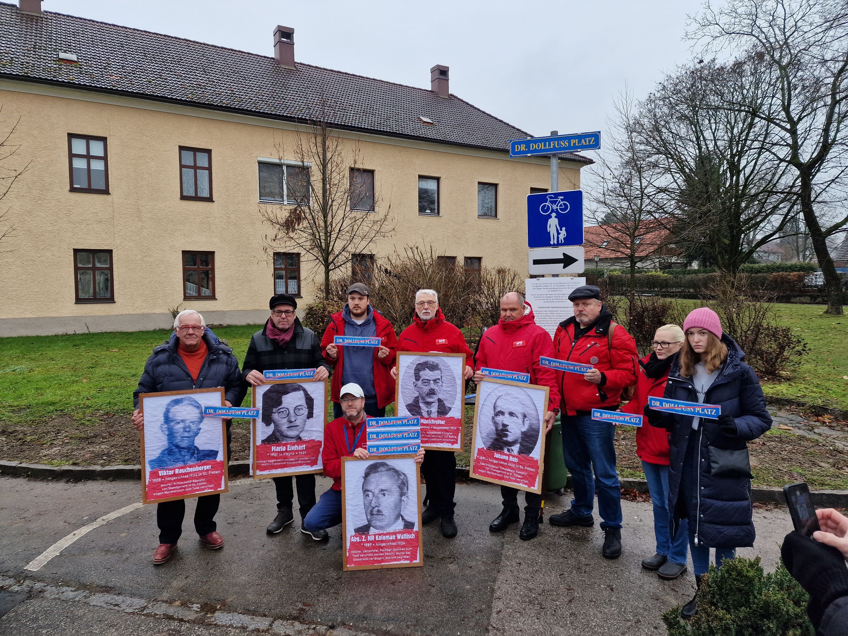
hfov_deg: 73.9
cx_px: 424
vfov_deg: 58.9
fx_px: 563
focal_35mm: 23
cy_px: 318
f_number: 1.8
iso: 50
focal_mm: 6.4
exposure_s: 1/180
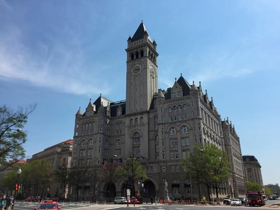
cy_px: 105
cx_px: 140
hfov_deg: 61.6
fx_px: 235
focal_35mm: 29
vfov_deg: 48.3
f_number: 2.2
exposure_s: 1/3300
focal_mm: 4.15
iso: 32
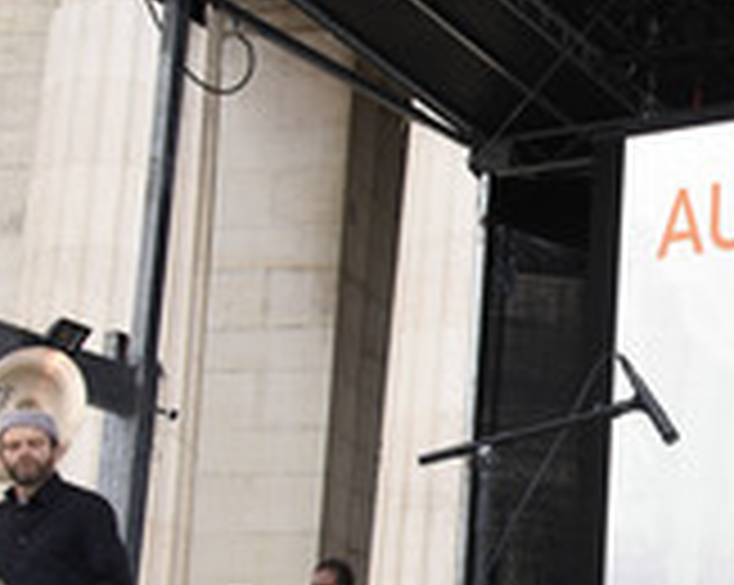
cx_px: 813
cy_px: 468
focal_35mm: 91
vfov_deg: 16.7
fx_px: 1974
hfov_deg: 20.1
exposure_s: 1/160
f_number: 8
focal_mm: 35
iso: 400
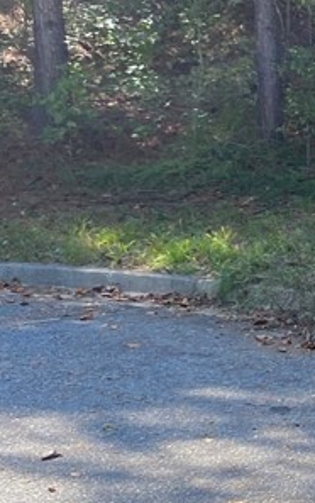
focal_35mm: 95
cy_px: 180
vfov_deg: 21.8
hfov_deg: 11.6
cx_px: 727
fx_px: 1303
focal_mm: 4.25
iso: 32
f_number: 1.8
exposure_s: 1/506
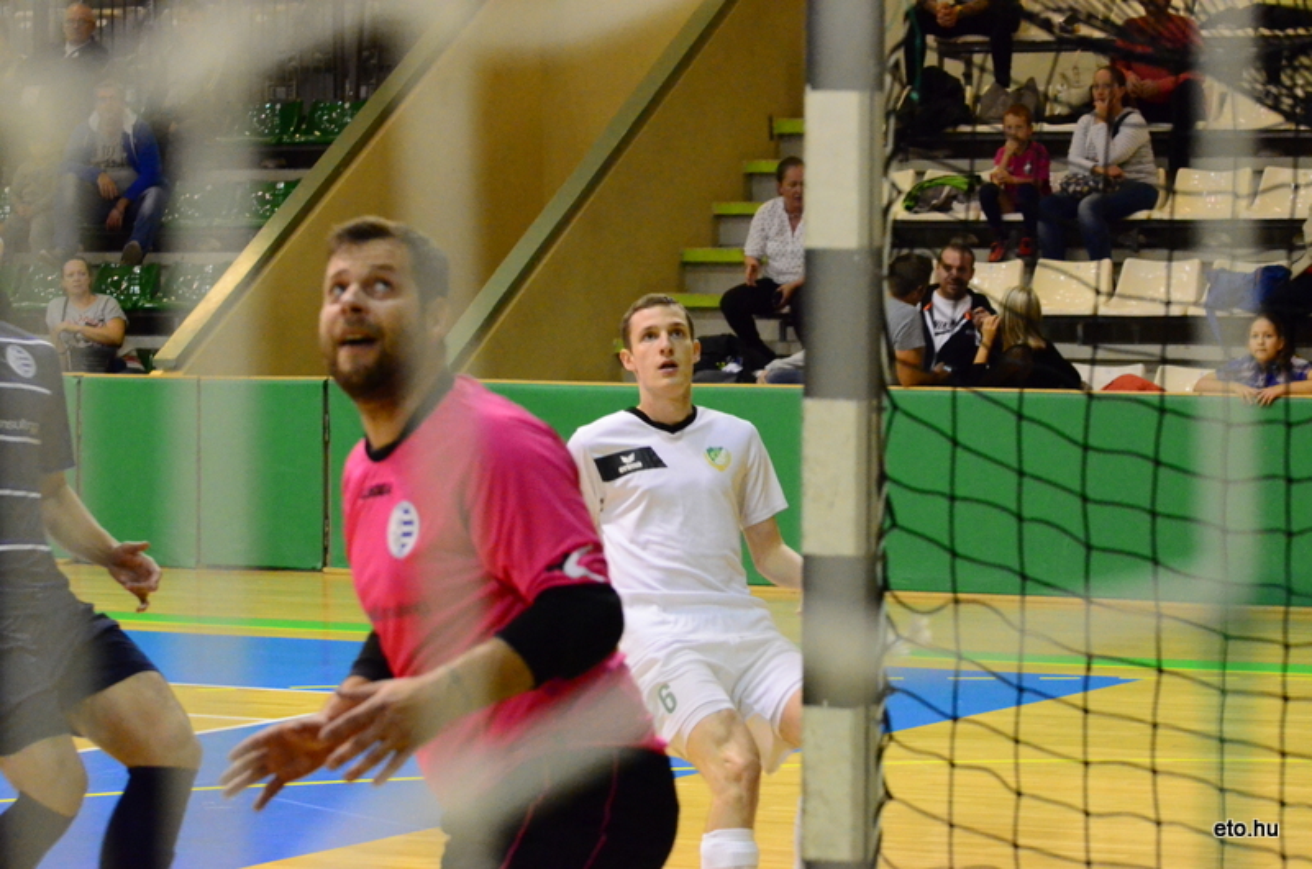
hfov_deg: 16.1
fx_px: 4637
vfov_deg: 10.7
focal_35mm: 128
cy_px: 434
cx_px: 656
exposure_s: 1/400
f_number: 5.6
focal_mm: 85
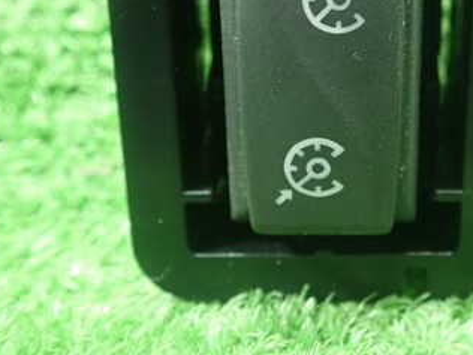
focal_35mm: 57
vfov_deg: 25.2
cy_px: 69
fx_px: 779
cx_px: 337
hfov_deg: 33.3
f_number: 2.3
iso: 800
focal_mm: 5.5
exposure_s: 1/50
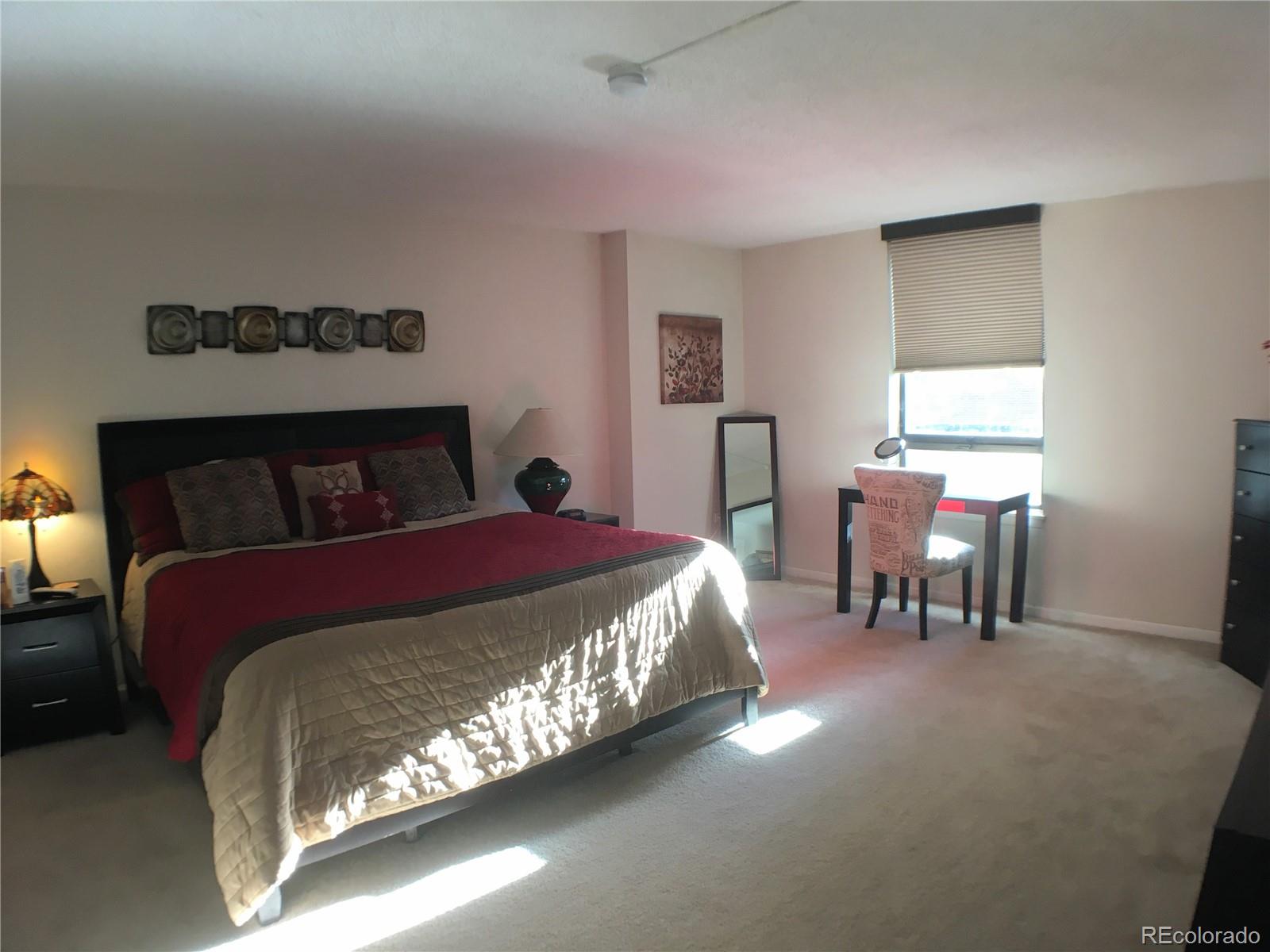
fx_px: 1064
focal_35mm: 29
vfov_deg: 48.2
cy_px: 476
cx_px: 635
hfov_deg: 61.7
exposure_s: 1/30
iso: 50
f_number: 2.2
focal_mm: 4.15
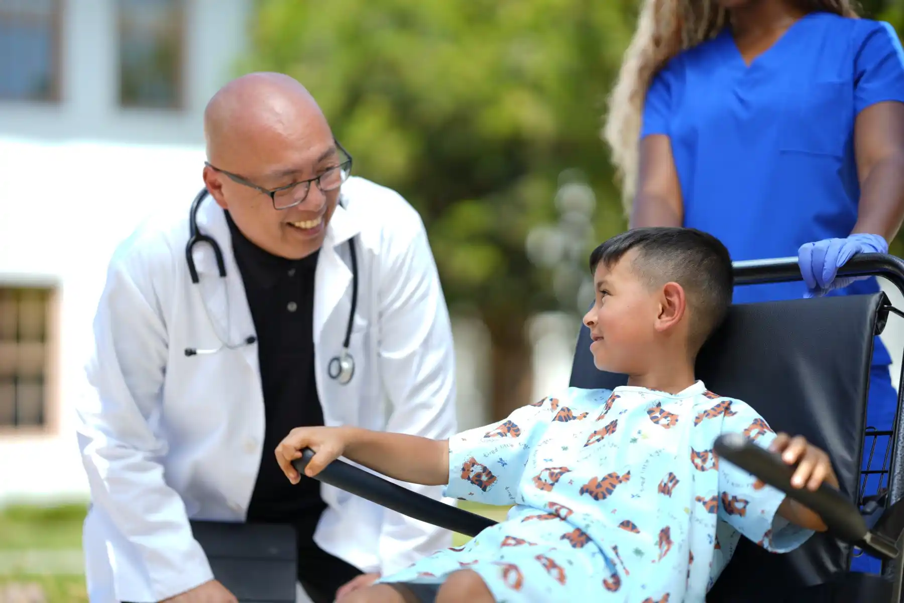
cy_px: 302
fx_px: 2134
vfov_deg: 16.1
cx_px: 452
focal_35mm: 85
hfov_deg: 23.9
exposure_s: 1/1600
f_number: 1.4
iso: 50
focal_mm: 85
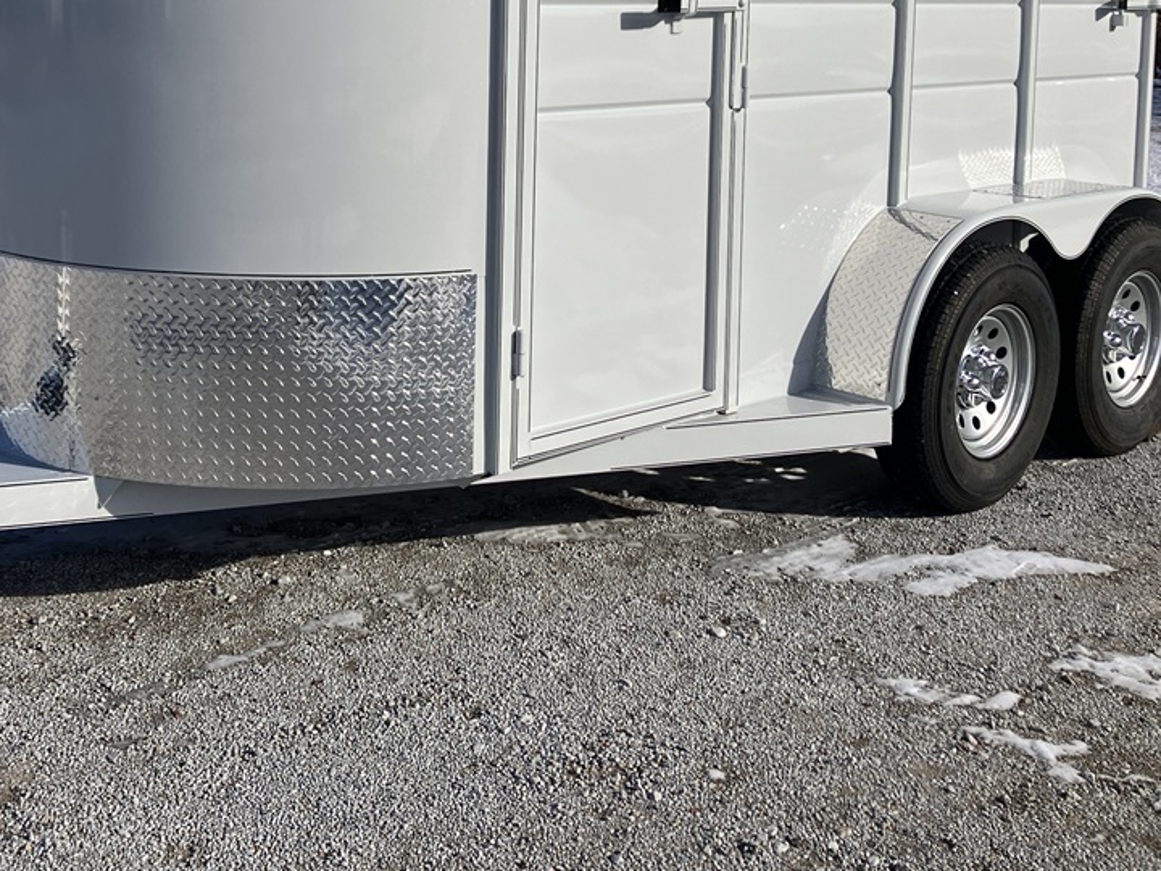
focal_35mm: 47
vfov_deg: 30.0
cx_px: 449
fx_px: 1576
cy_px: 143
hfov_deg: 40.2
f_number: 1.8
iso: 32
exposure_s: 1/4367
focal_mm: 3.99
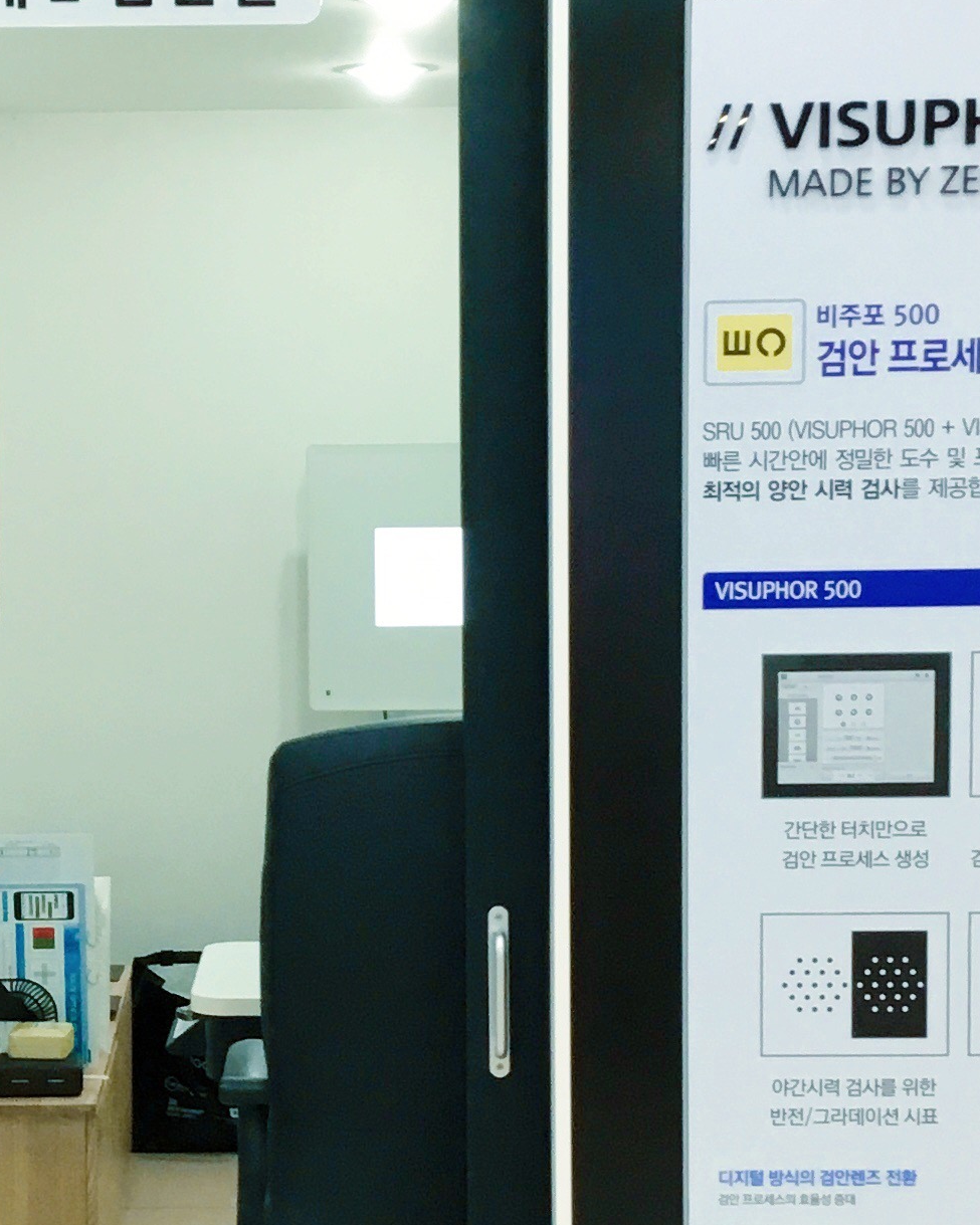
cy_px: 701
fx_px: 2937
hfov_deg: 18.8
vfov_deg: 23.5
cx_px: 239
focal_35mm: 81
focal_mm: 3.3
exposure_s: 1/30
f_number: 2.4
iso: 50
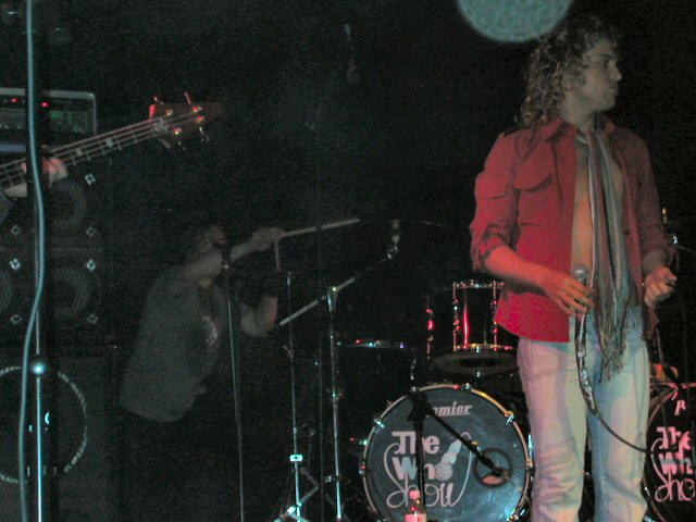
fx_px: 1749
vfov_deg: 17.0
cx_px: 348
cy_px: 261
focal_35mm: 87
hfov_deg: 22.5
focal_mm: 13.3
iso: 200
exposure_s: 1/59.9
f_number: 4.3
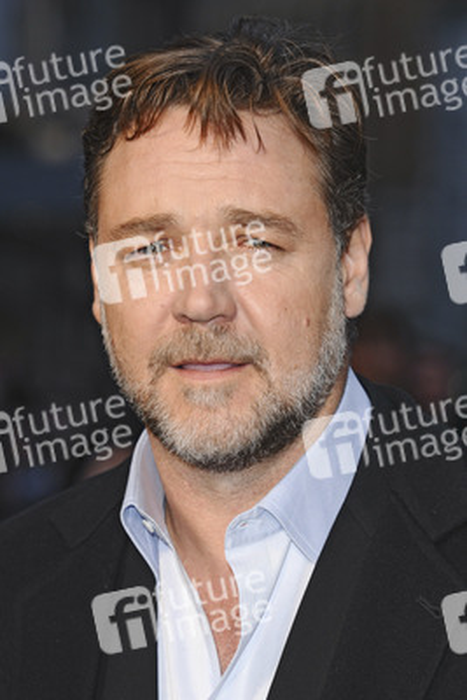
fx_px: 3062
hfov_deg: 8.7
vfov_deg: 13.0
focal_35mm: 158
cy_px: 350
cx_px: 234
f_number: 5
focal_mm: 105
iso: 320
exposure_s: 1/200
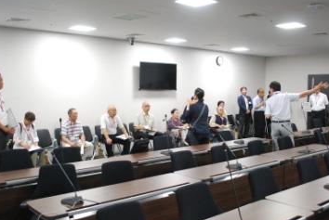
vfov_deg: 35.1
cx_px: 198
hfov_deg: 50.3
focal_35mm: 38
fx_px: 348
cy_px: 115
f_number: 4.5
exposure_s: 1/80
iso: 1600
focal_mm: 20
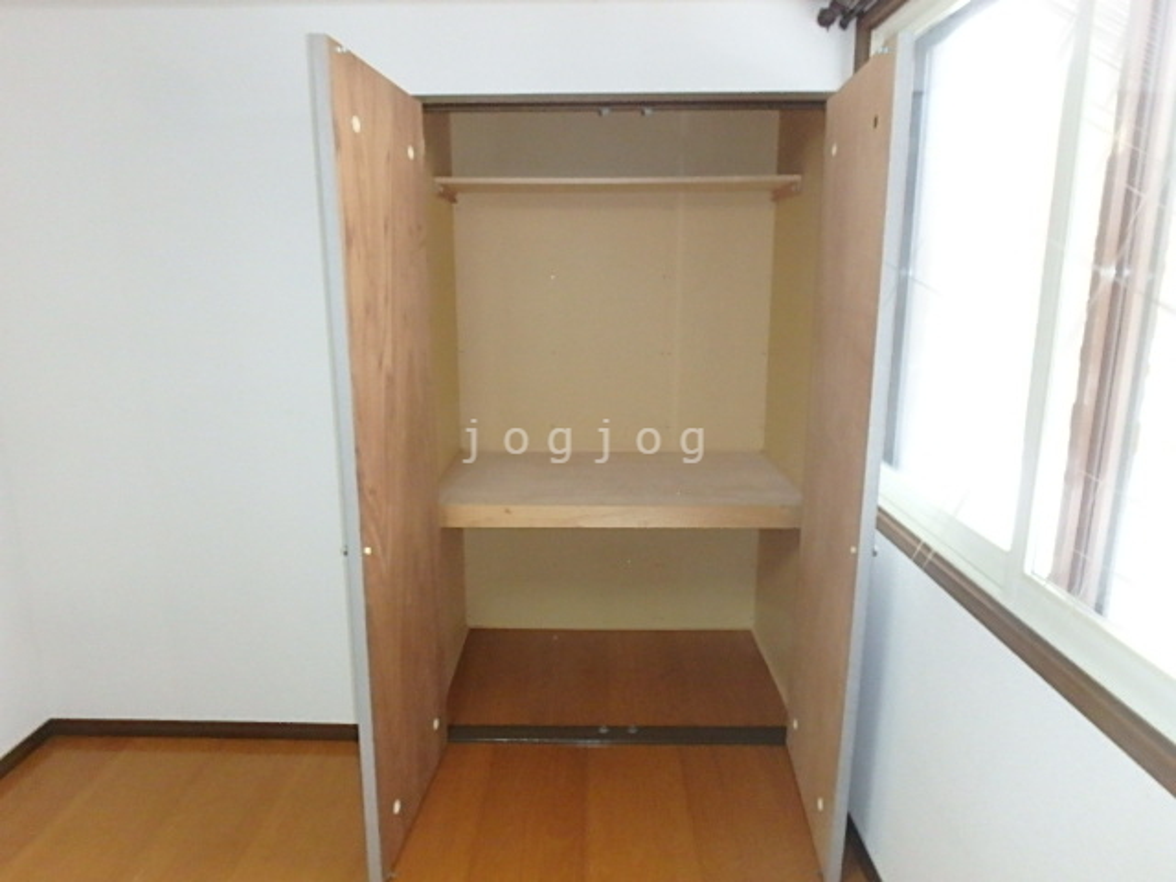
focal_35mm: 21
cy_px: 441
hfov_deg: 79.0
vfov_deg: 63.4
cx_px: 588
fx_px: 713
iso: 800
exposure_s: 1/30
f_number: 6
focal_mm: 3.7
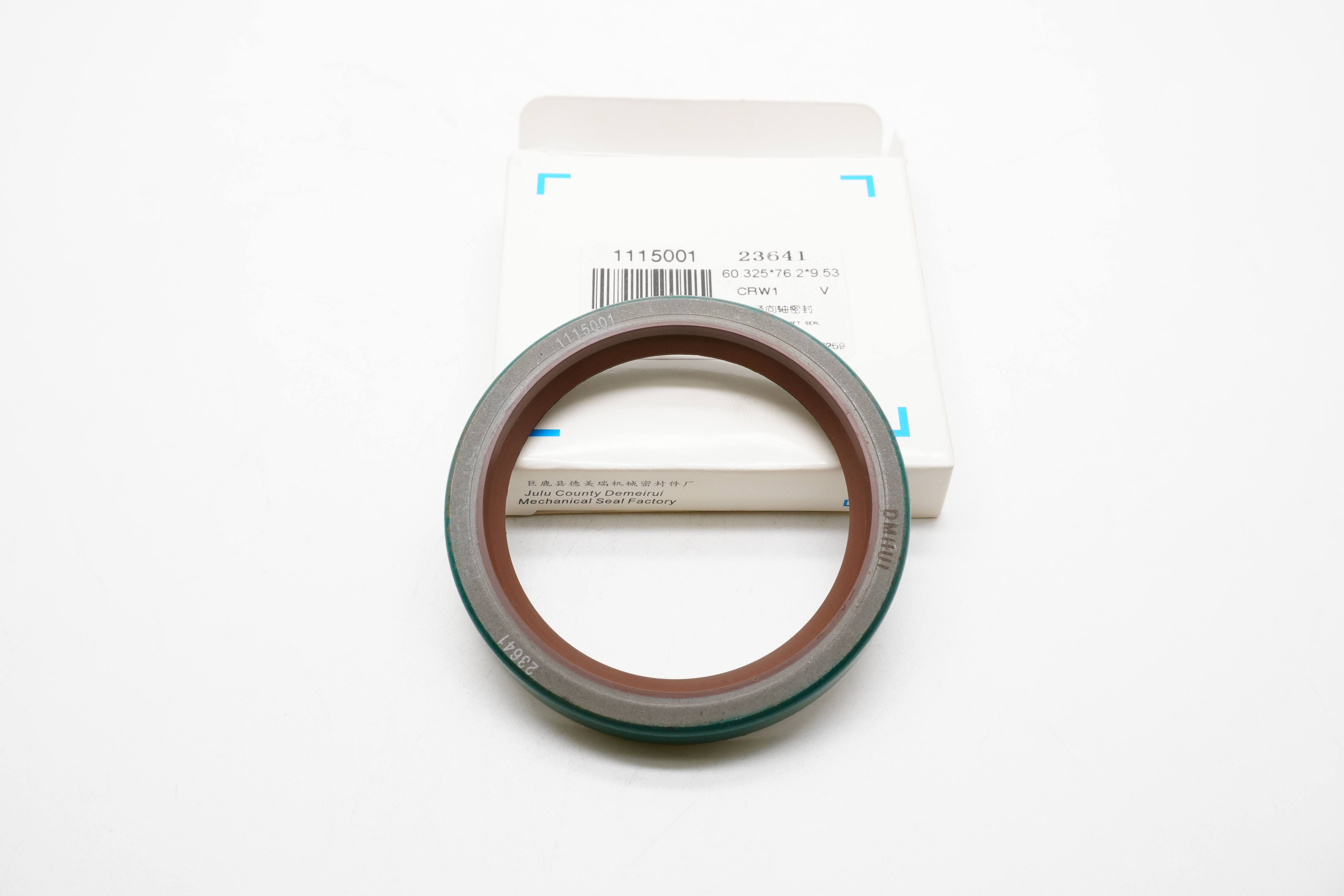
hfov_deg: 51.3
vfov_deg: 35.5
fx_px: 1400
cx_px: 672
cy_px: 448
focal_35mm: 38
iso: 800
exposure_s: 1/60
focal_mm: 25
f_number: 11
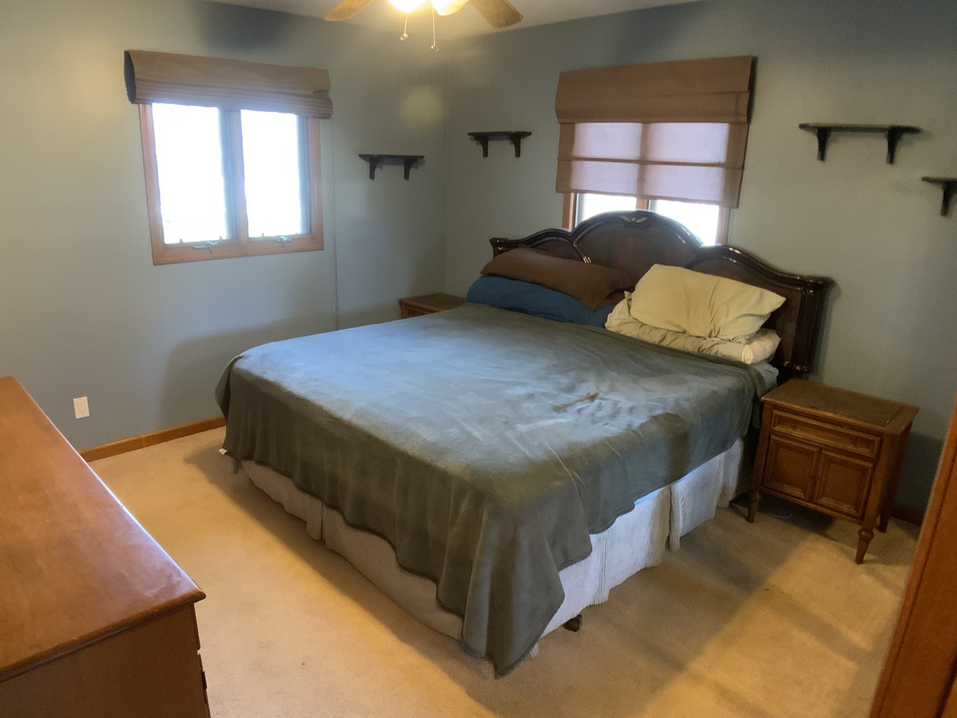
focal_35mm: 35
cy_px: 367
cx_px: 457
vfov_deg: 40.7
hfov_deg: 52.6
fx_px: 968
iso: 320
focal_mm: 3
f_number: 1.8
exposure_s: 1/40
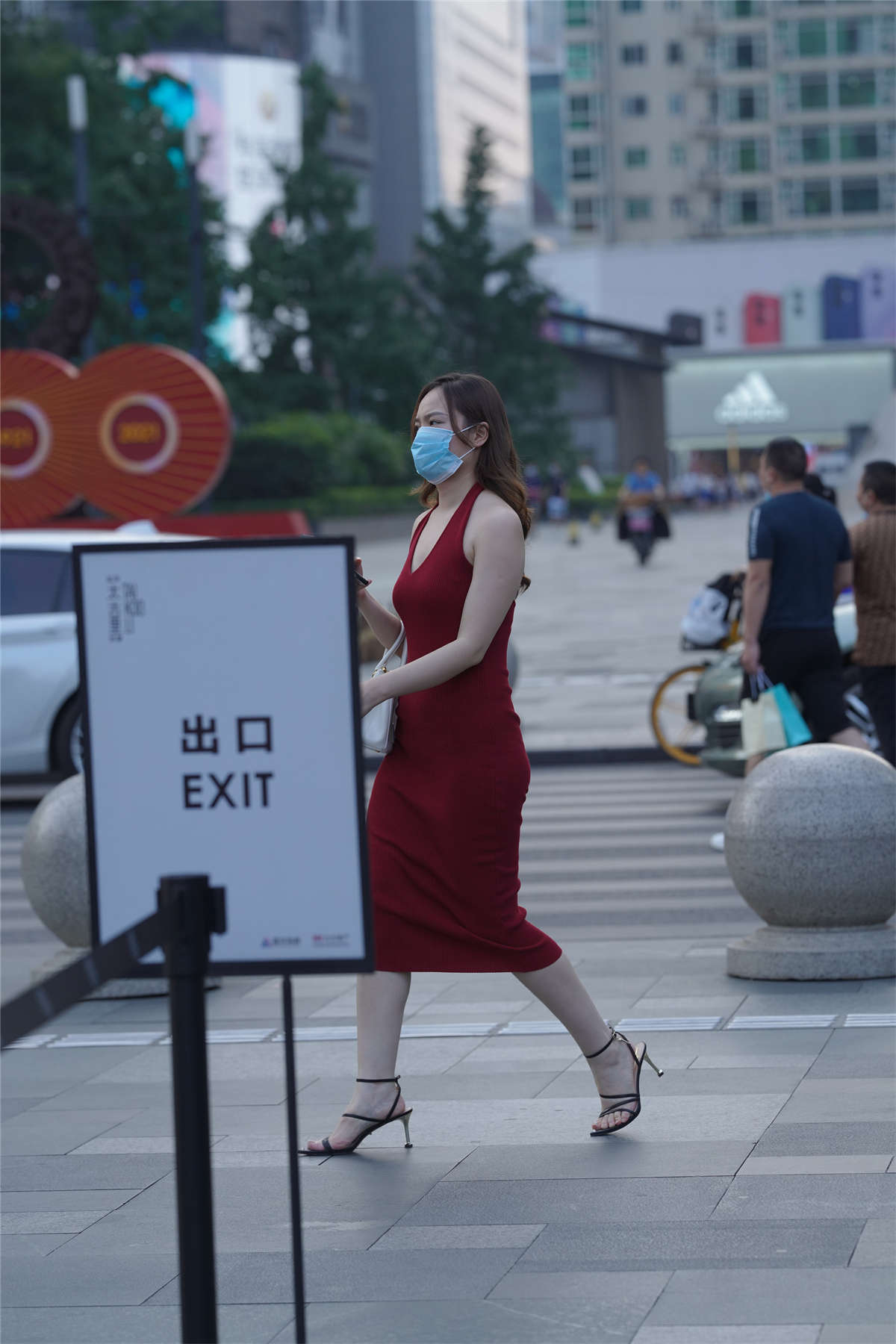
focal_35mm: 135
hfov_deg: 10.2
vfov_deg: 15.2
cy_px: 672
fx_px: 5040
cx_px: 448
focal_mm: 135
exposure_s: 1/800
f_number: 4.5
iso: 500
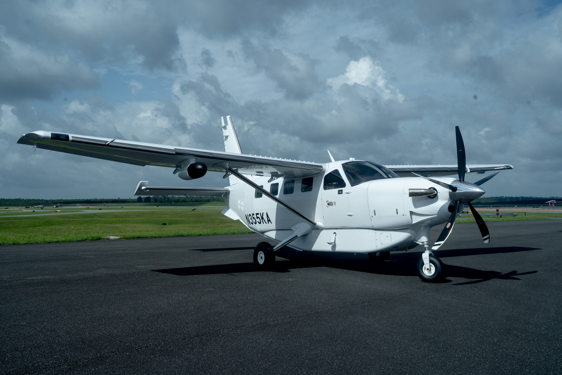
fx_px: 546
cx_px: 281
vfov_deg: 37.9
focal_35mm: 35
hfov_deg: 54.4
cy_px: 188
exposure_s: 1/80
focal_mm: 35
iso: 200
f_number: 11
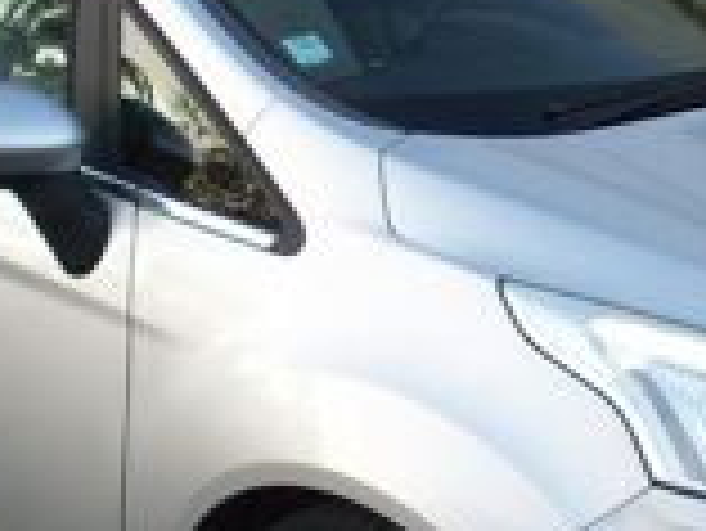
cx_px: 369
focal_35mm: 113
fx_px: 2306
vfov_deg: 13.1
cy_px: 382
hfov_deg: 17.4
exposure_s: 1/146
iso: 80
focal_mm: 6.2
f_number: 2.8
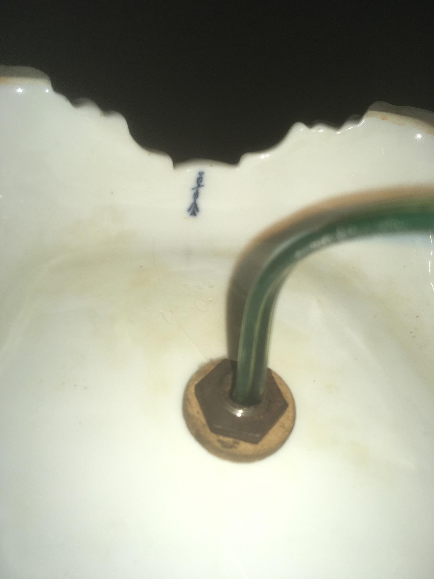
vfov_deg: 61.7
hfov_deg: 48.2
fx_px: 485
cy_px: 290
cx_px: 217
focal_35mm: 29
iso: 25
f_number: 2.2
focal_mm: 4.15
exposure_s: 1/409
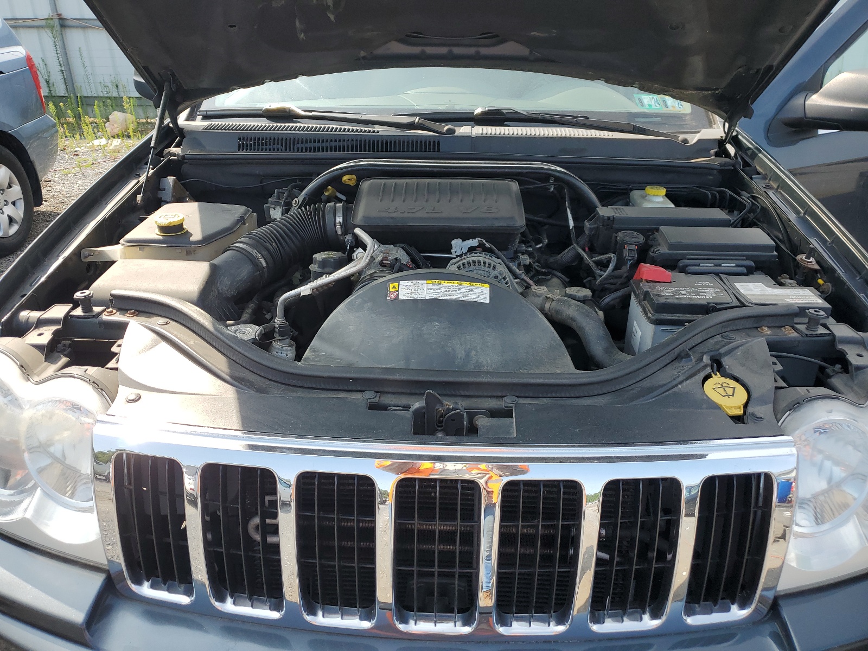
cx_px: 434
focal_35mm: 26
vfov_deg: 53.1
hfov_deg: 67.3
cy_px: 326
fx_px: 652
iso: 50
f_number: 1.5
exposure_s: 1/1000
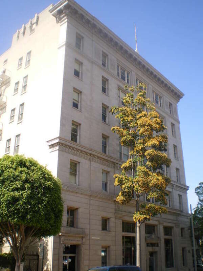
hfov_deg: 39.7
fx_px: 281
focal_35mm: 36
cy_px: 136
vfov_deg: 51.4
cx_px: 102
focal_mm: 6.3
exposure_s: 1/200
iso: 50
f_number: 4.6
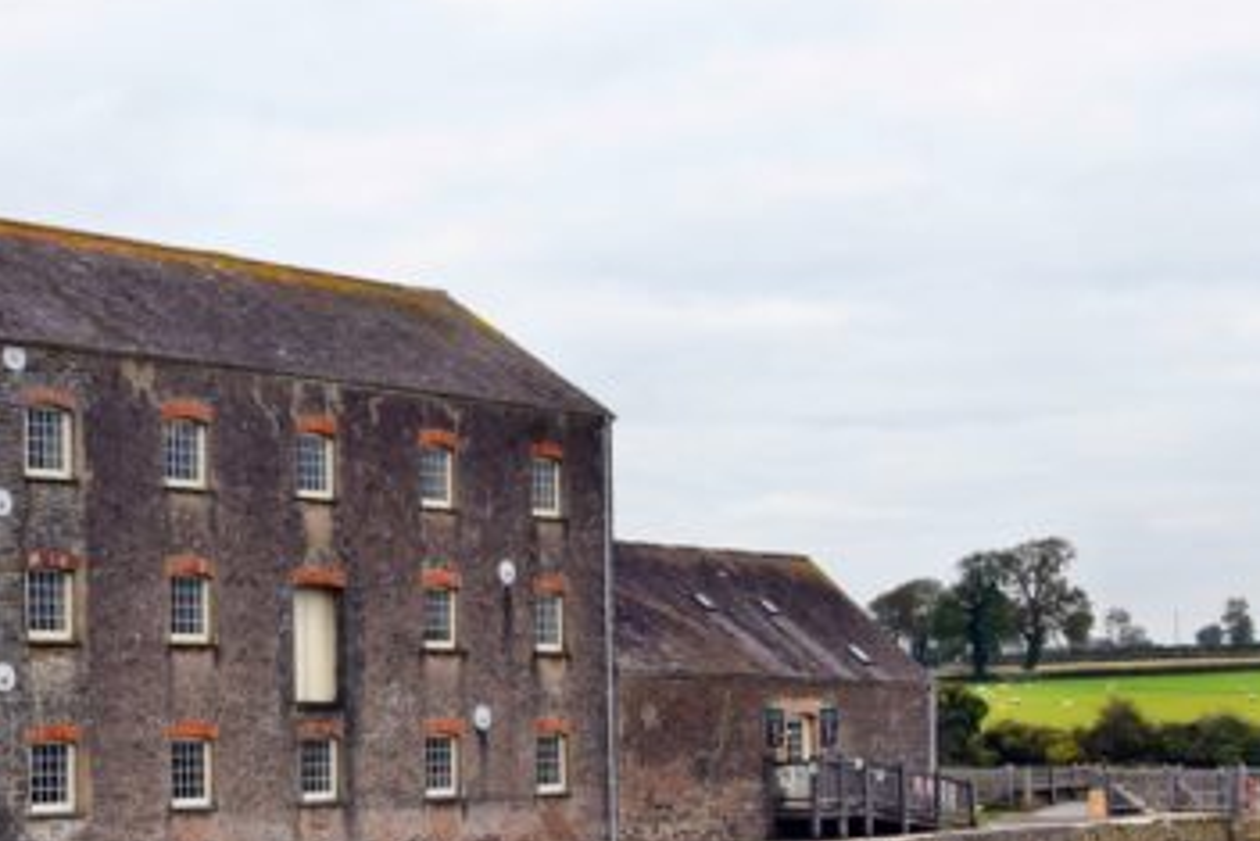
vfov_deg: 19.1
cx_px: 447
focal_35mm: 71
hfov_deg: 28.3
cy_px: 624
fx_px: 2486
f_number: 8
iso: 220
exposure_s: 1/250
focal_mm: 26
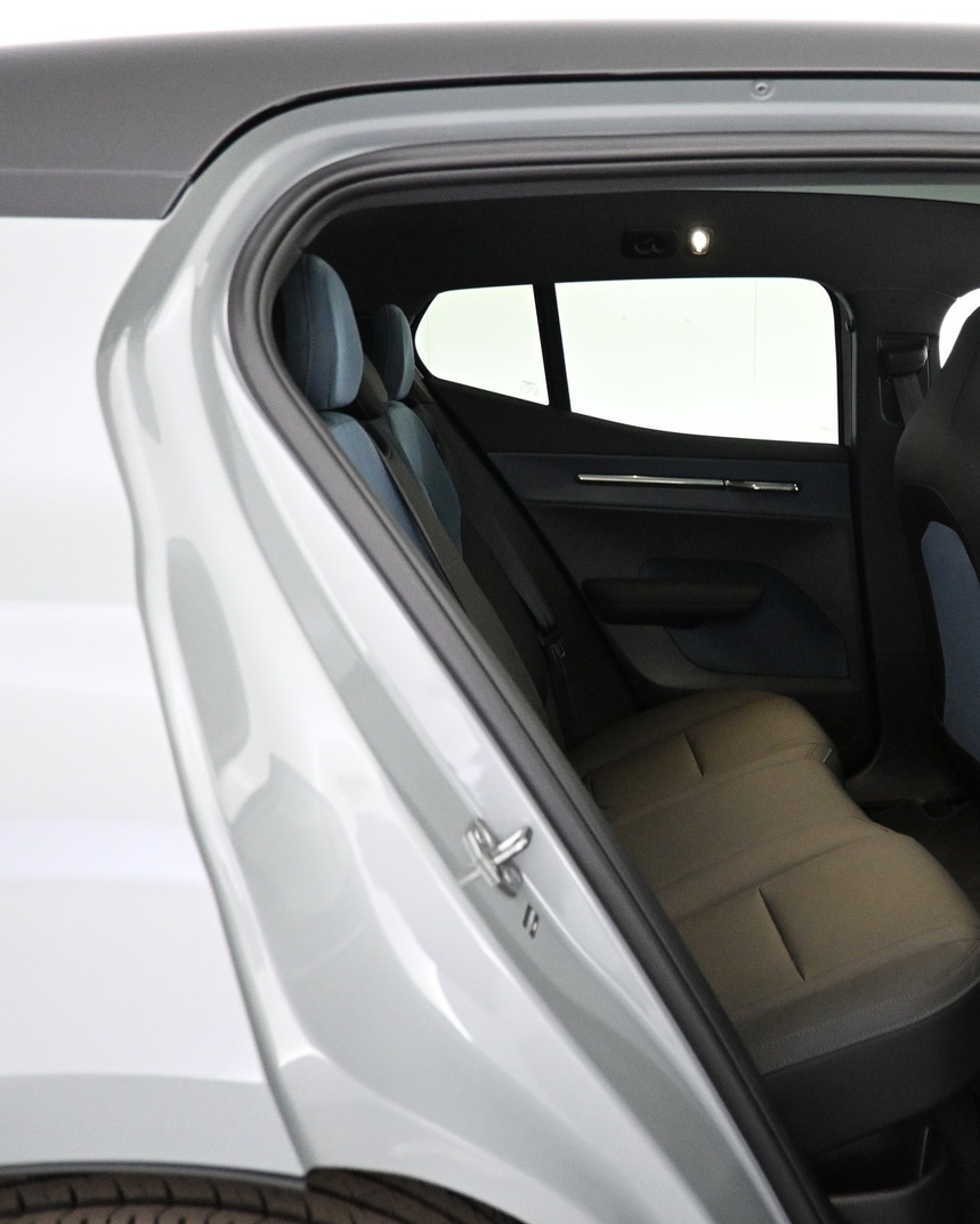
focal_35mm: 34
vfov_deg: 52.8
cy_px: 609
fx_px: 1232
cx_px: 805
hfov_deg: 41.2
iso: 4000
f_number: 3.5
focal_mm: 16
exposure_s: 1/50
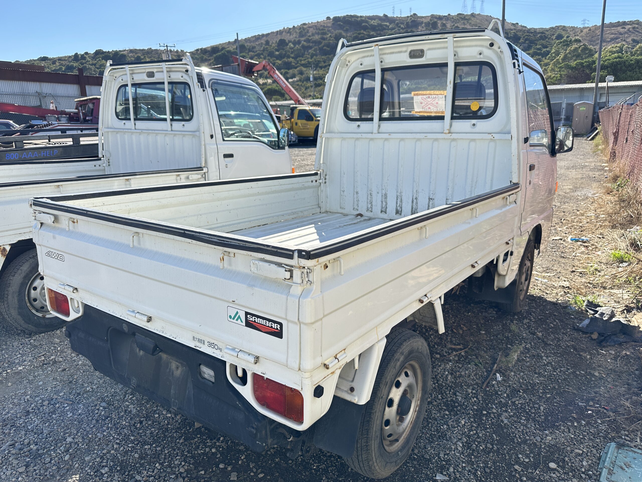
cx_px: 321
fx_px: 445
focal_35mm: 24
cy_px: 241
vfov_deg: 56.8
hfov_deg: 71.6
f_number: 1.78
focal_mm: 6.86
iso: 80
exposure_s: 1/2028
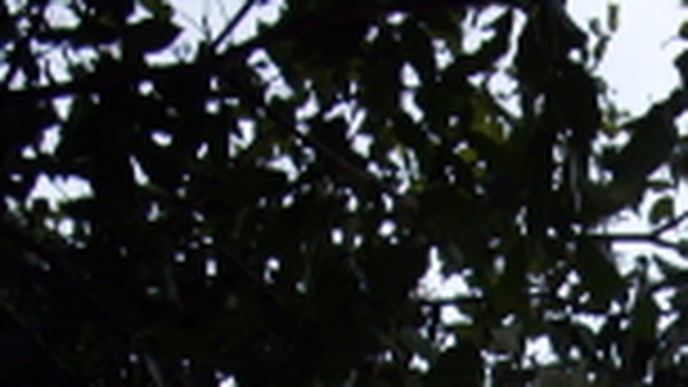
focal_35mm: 145
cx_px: 904
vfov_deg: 7.9
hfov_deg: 14.2
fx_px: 2645
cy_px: 868
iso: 80
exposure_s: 1/200
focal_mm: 6.2
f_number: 5.6
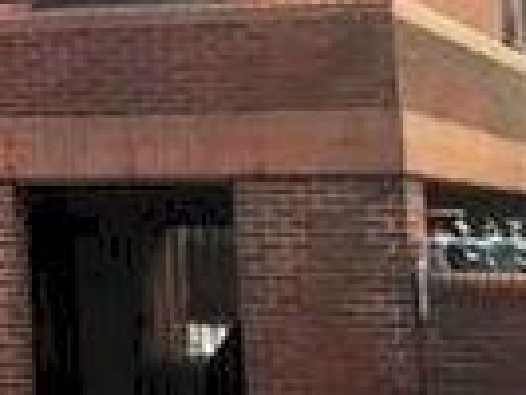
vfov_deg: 9.6
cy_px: -109
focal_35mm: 153
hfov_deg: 10.7
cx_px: -799
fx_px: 2327
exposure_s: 1/33
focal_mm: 4.15
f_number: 2.2
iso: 25
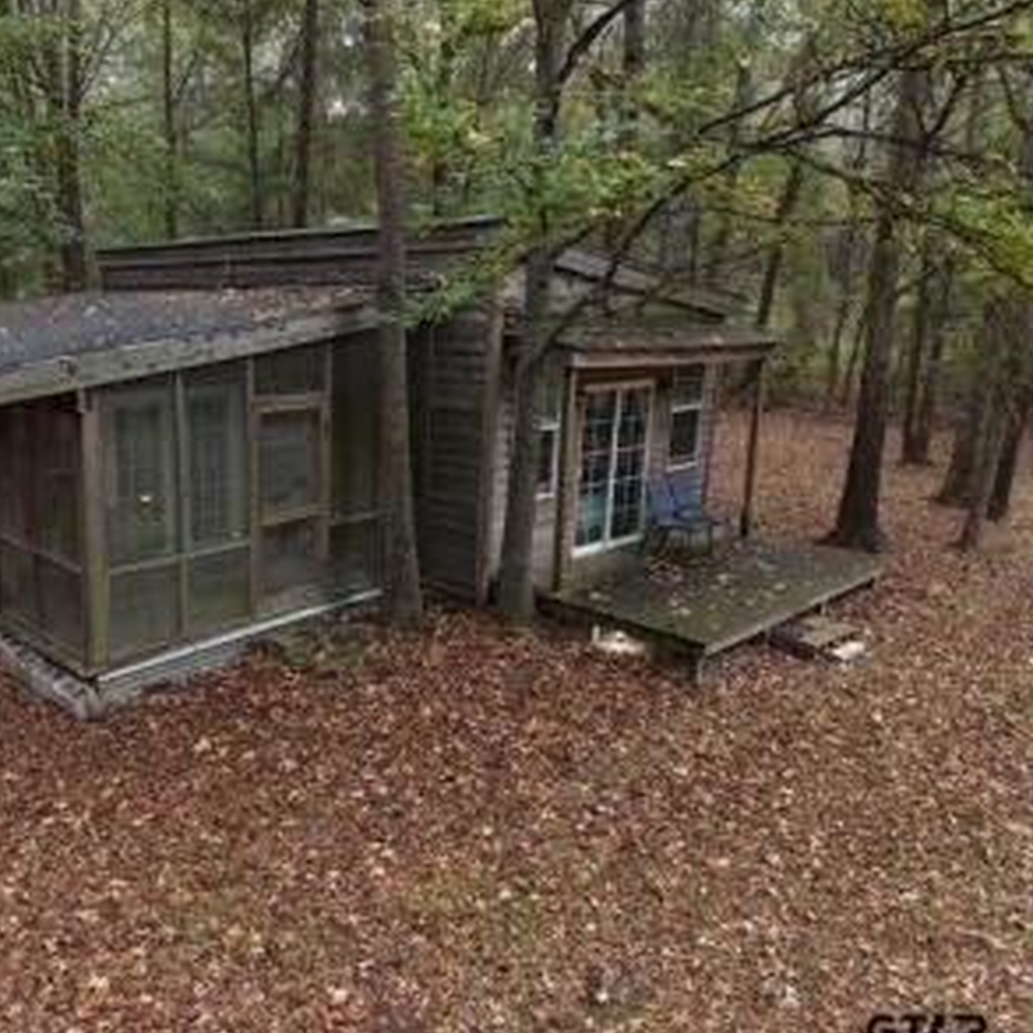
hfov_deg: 54.4
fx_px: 979
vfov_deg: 55.6
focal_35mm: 29
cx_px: 335
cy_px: 518
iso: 160
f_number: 1.8
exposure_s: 1/100
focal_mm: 8.67
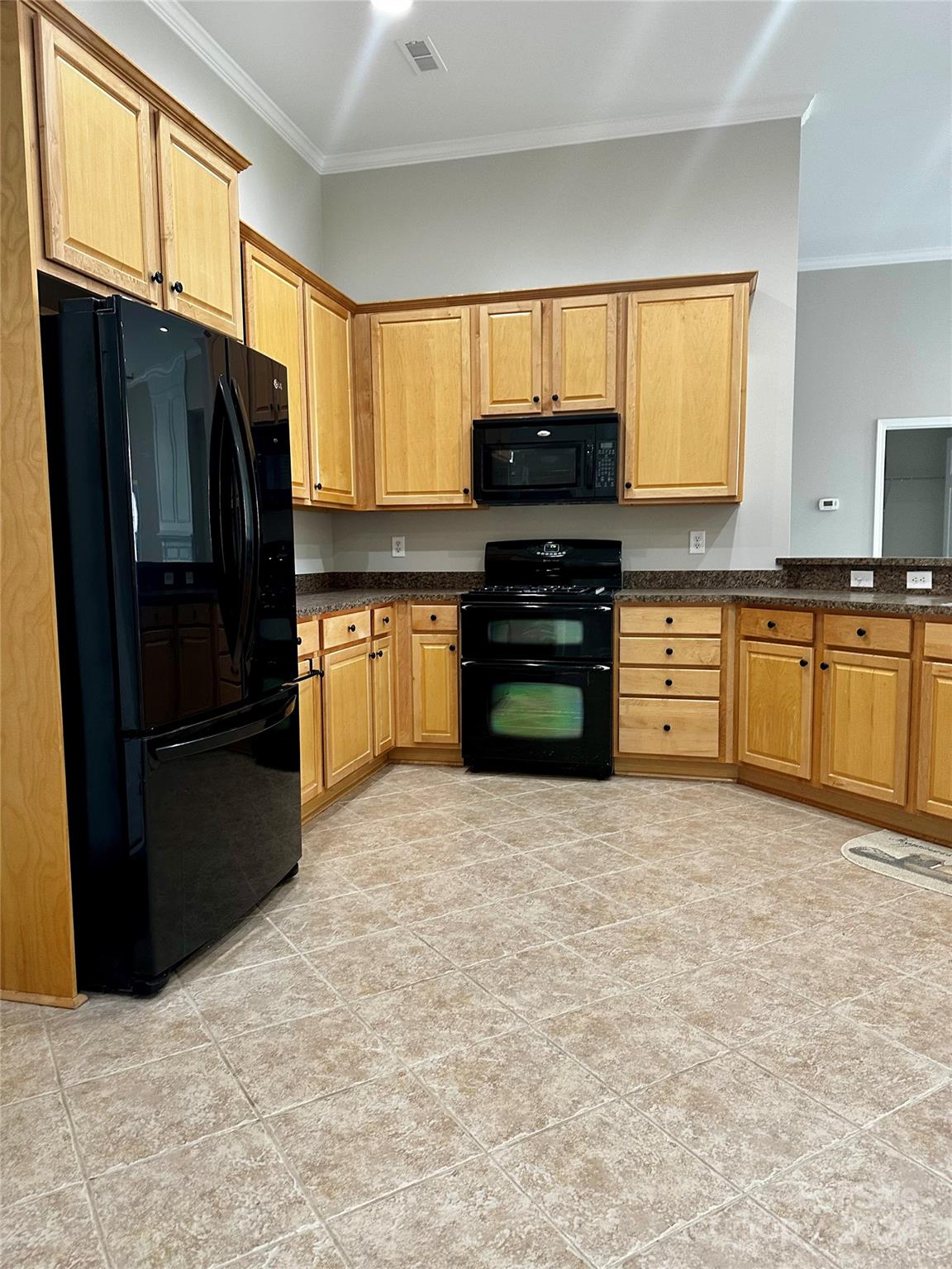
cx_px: 476
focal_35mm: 24
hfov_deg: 56.8
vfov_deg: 71.6
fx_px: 880
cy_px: 634
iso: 200
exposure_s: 1/60
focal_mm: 6.86
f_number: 1.78
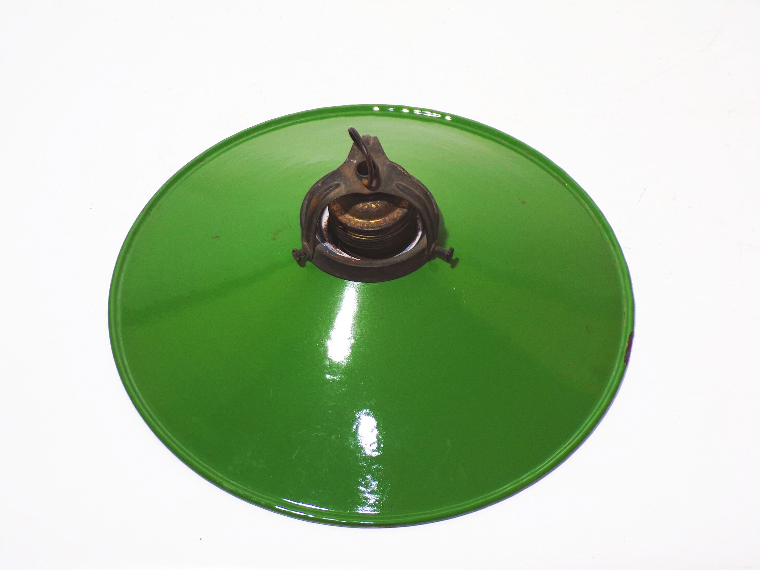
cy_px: 285
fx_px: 1229
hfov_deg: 34.3
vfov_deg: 26.1
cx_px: 380
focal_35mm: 56
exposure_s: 1/34
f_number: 3.7
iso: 80
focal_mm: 10.1
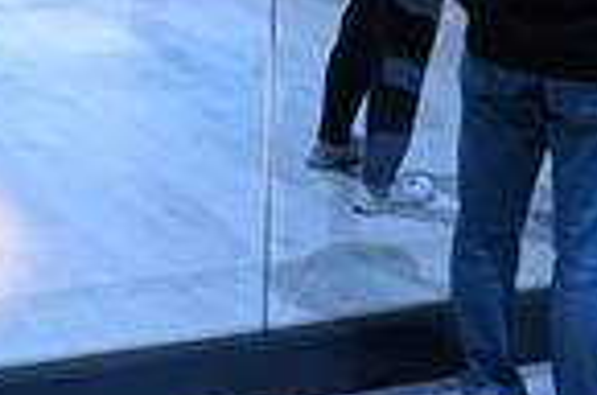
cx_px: 51
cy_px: -286
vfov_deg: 12.4
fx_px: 1688
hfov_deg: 19.7
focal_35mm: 102
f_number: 5
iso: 1600
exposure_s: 1/100
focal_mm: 24
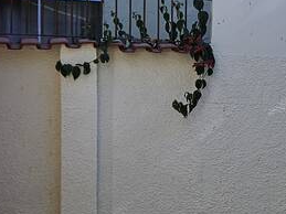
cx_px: 603
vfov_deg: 11.6
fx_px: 1057
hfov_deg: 13.0
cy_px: 126
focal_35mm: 128
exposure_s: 1/1994
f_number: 1.8
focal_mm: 5.4
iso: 25
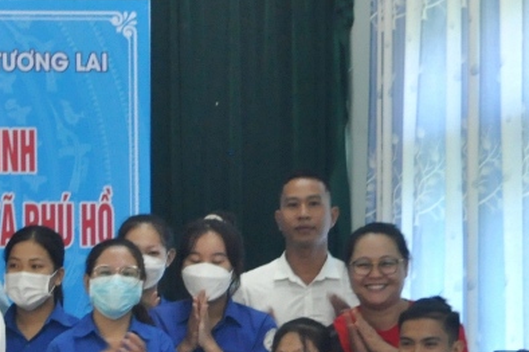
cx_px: -378
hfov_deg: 9.8
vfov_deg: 6.8
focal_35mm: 200
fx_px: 2935
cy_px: 452
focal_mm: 35
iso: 800
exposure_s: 1/40
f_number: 5
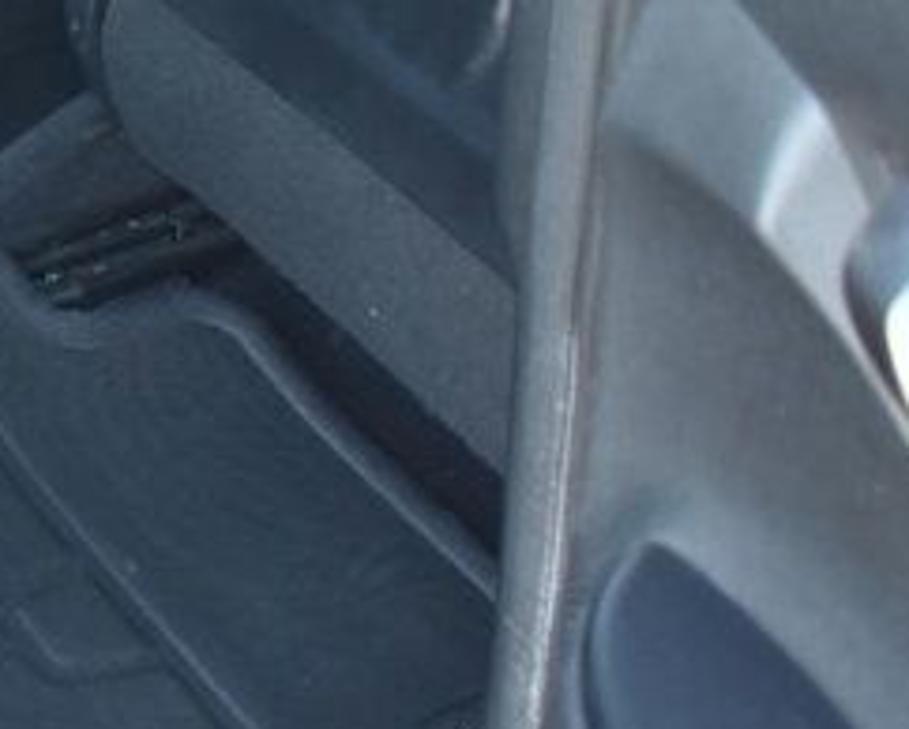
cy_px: -71
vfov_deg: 14.1
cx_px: -567
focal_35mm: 107
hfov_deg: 16.0
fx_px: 2881
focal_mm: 18
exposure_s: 1/60
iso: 800
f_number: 3.5
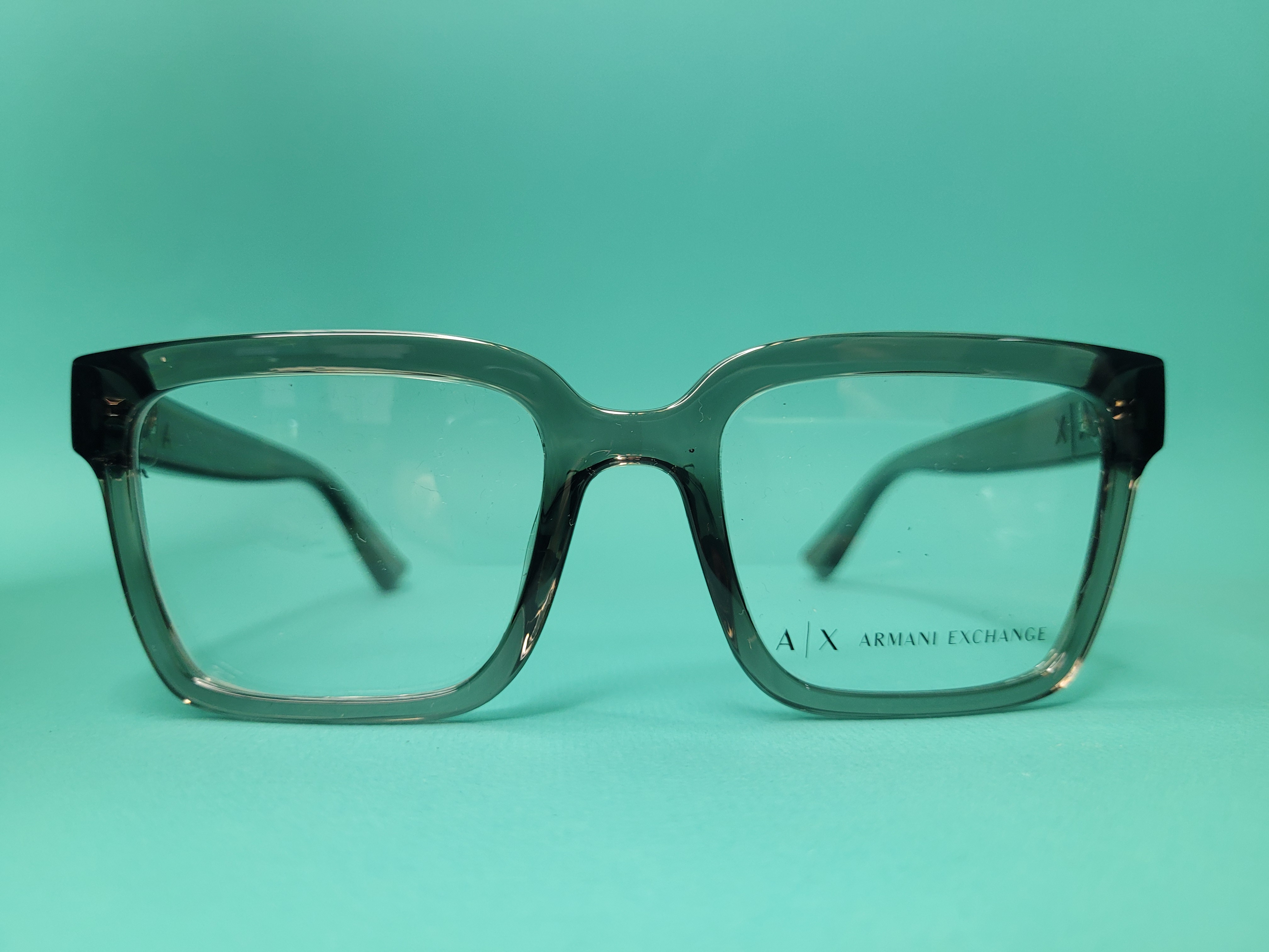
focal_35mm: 26
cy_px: 476
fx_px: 953
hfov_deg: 67.3
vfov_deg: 53.1
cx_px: 634
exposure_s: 1/100
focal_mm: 5.4
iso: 125
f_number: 1.8
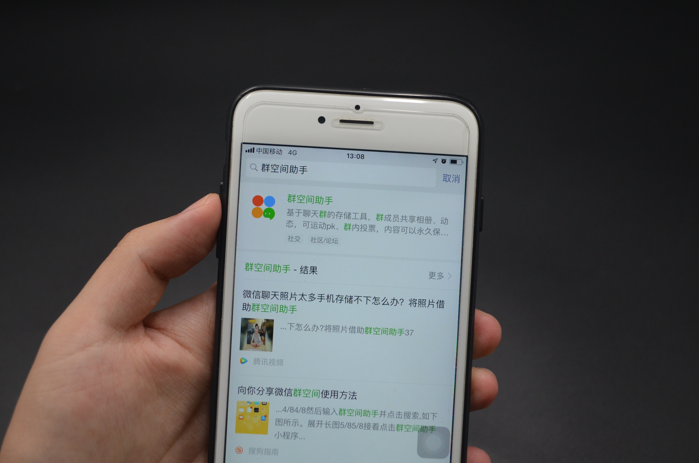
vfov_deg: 30.7
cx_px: 350
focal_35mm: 44
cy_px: 232
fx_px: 843
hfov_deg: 45.0
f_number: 4.5
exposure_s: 1/500
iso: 900
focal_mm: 29
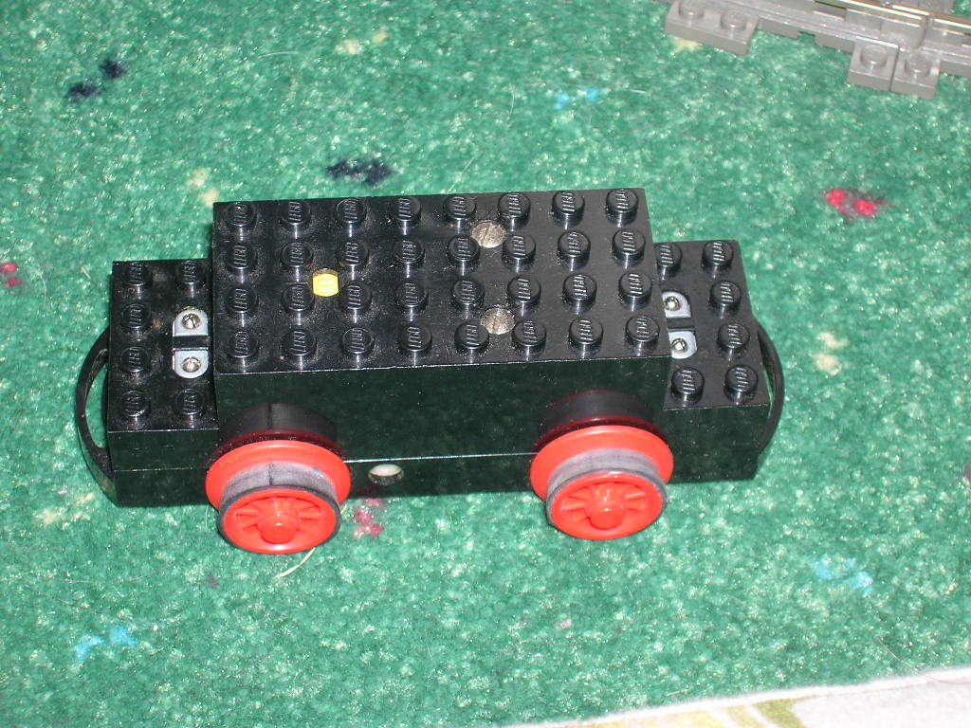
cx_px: 486
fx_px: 2188
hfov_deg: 25.0
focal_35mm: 78
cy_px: 364
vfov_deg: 18.9
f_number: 4.1
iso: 50
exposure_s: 1/60.1
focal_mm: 13
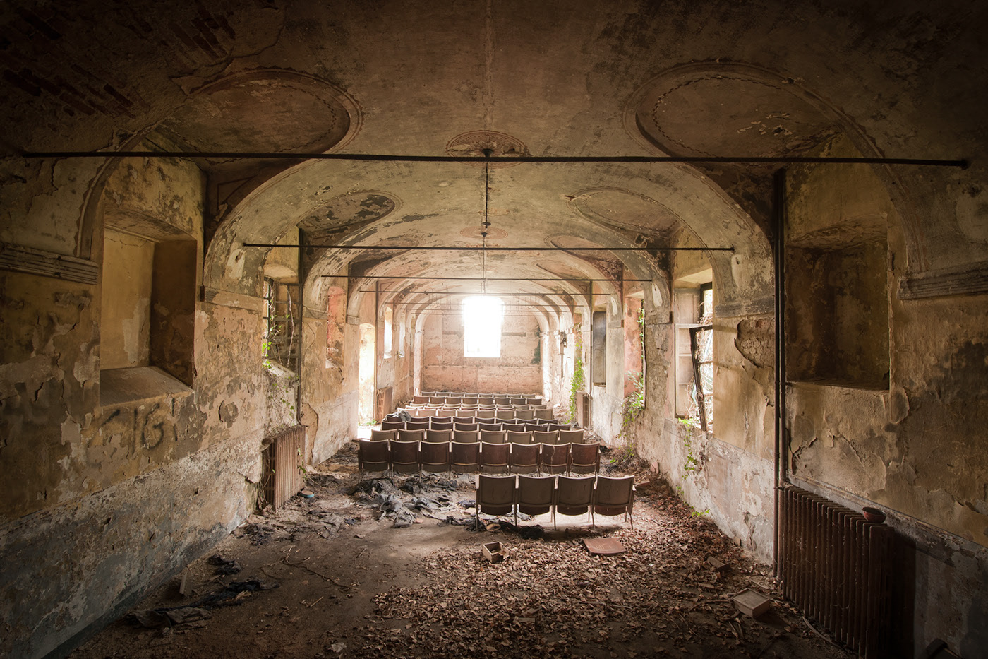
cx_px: 494
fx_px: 412
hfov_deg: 100.4
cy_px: 330
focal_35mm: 15
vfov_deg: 77.3
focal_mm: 10
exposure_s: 4
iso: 100
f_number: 10
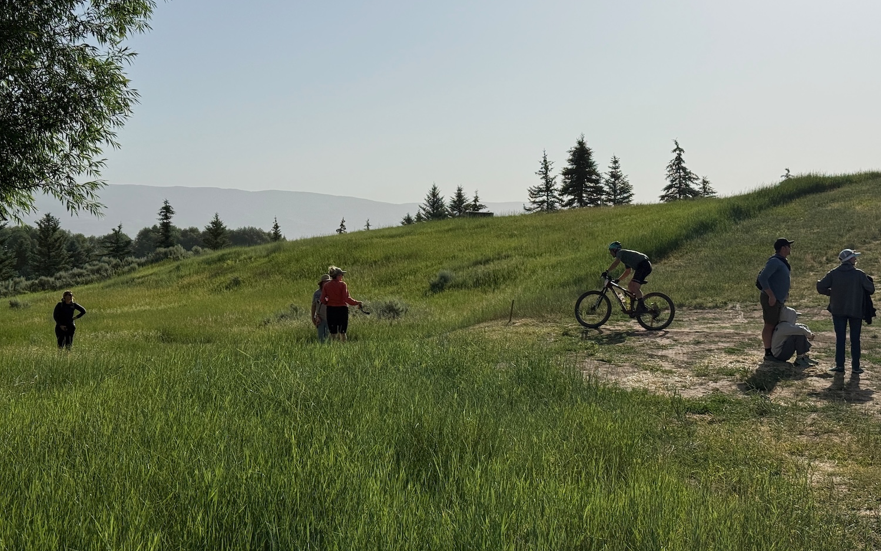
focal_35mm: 51
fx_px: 1225
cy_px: 286
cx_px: 441
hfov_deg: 39.6
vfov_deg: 25.3
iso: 64
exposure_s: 1/11364
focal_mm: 6.76
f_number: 1.78
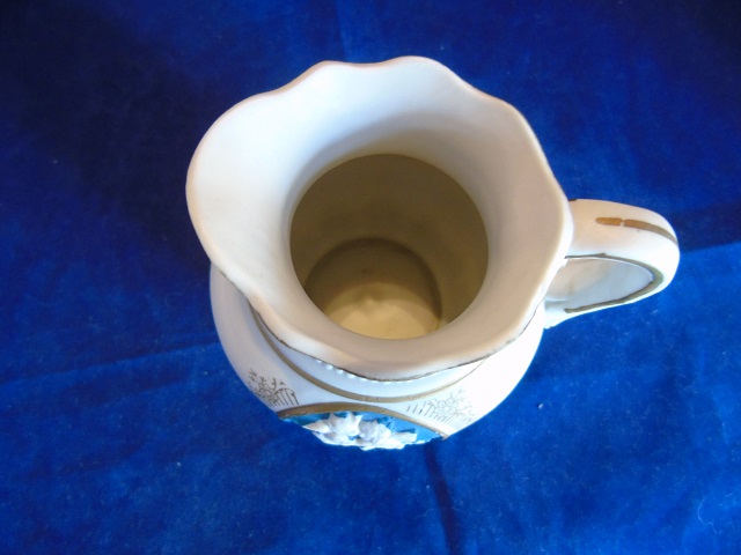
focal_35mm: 25
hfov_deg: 69.4
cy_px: 278
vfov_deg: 54.9
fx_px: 535
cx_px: 370
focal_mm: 4.4
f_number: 3.4
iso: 400
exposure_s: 1/13
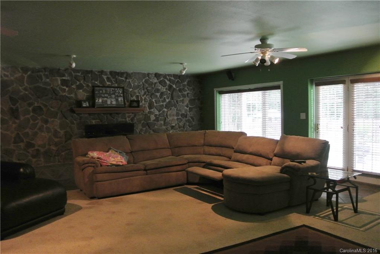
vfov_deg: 43.7
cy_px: 127
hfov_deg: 61.9
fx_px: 317
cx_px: 190
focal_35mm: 30
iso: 800
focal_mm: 11.4
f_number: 3.5
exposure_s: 1/25
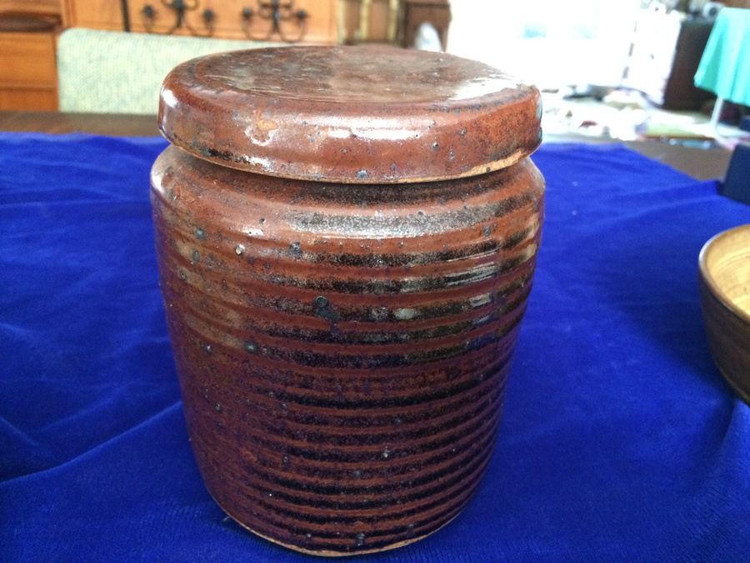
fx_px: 650
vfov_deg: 46.8
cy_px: 282
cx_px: 375
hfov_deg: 60.0
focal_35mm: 30
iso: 320
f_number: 2.2
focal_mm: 4.12
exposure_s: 1/20
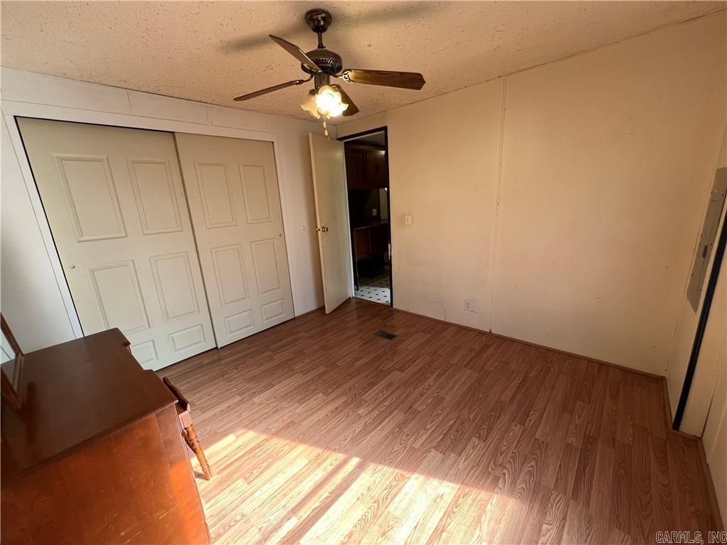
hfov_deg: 106.2
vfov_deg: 89.9
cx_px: 364
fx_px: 273
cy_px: 272
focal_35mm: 13
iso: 200
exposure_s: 1/99
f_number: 1.8
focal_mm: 1.57
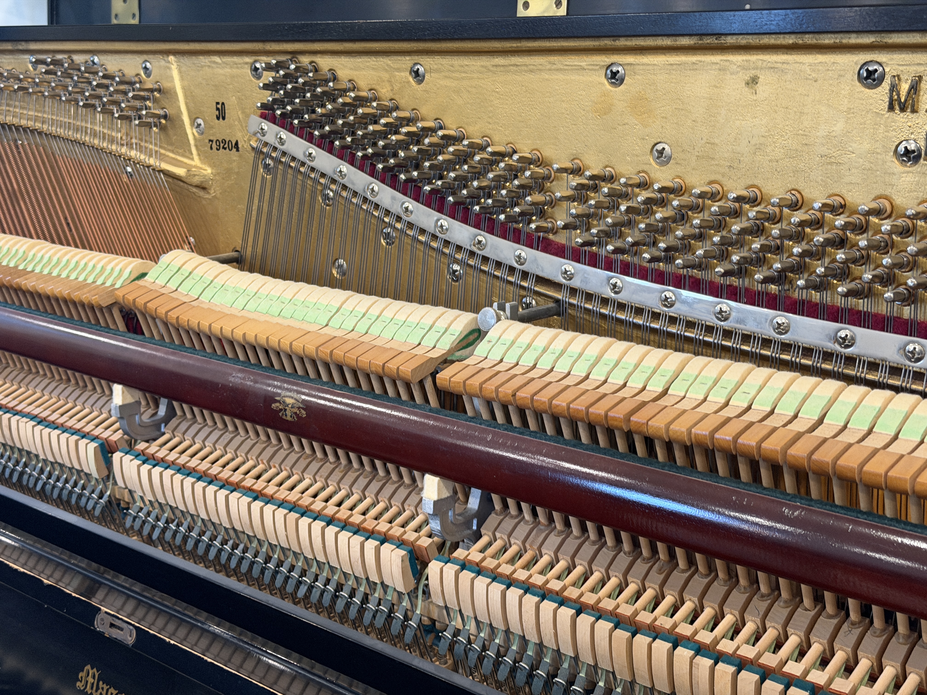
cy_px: 348
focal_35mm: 48
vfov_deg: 30.3
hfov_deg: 39.7
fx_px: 1285
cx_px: 464
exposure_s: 1/40
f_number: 1.78
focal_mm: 6.76
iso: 250
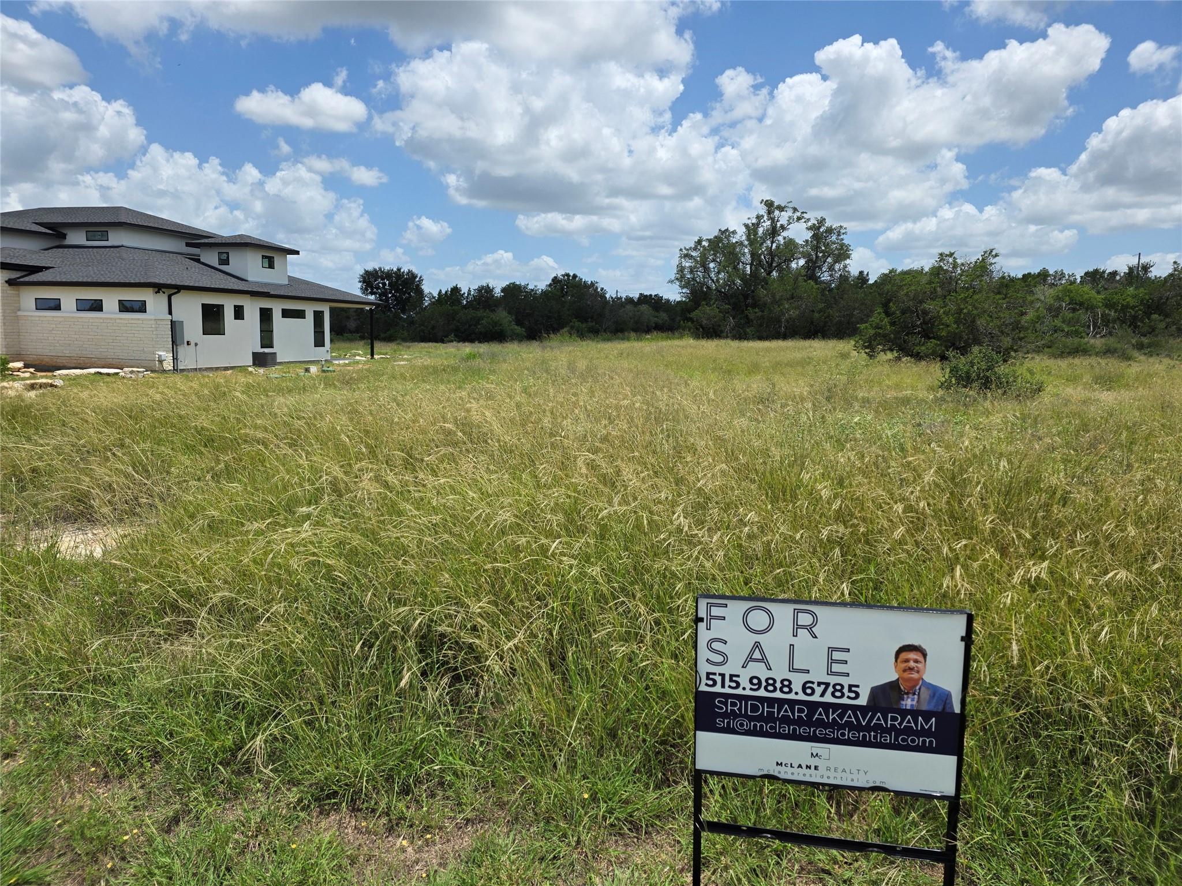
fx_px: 785
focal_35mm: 23
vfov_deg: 58.9
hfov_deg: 73.9
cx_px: 591
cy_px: 443
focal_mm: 6.3
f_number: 1.7
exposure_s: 1/7944
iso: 80
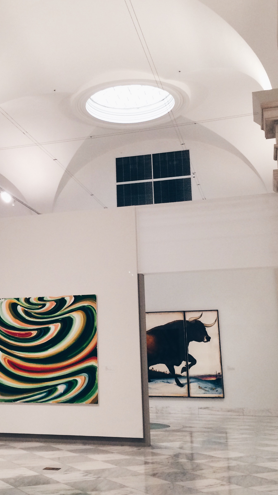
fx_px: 563
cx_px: 65
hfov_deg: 27.3
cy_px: 236
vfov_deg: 47.3
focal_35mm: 43
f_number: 2.2
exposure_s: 1/30
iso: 125
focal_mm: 4.15
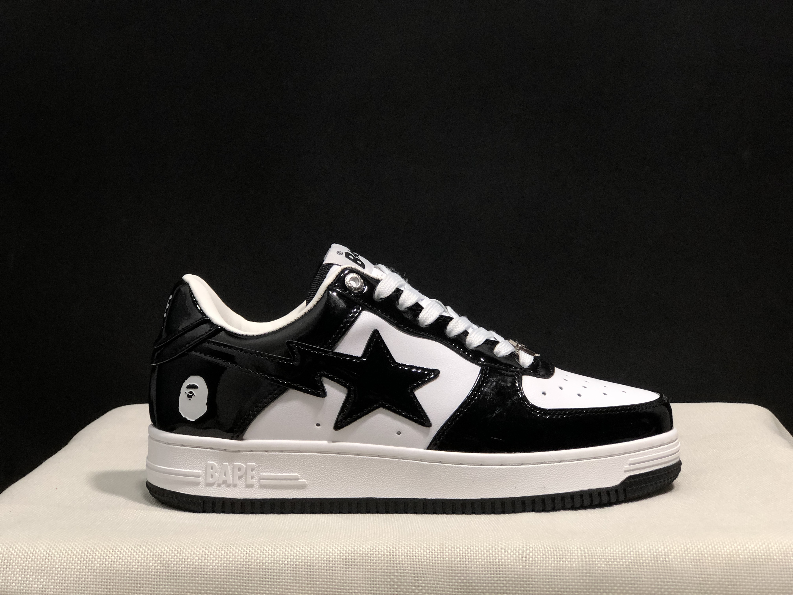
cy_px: 298
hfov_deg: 33.8
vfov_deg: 25.7
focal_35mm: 57
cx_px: 396
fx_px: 1306
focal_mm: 6.6
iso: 80
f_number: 2.8
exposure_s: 1/30
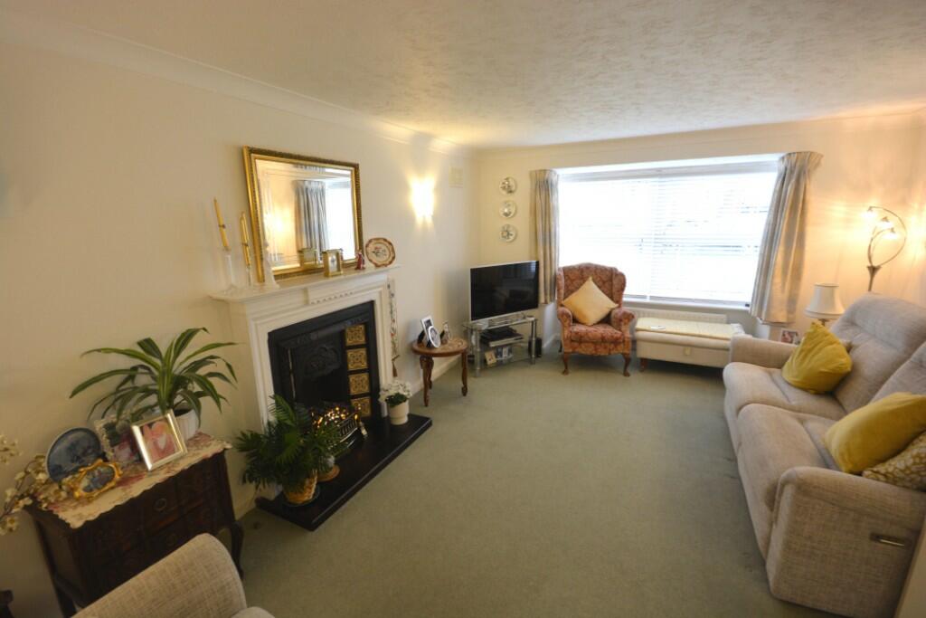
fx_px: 386
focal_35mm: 15
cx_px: 463
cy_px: 309
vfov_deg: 77.3
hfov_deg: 100.4
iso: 400
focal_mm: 10
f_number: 8
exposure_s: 1/10
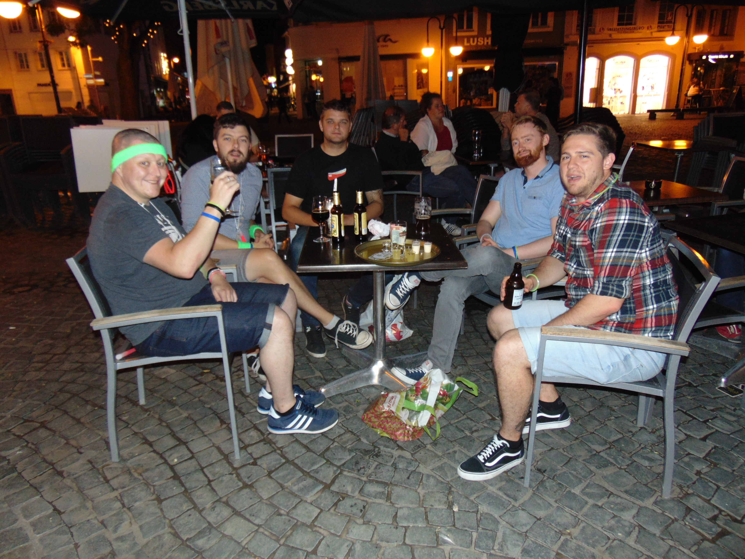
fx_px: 538
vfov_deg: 54.9
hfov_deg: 69.4
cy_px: 280
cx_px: 372
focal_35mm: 25
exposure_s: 1/8
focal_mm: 4.5
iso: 200
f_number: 3
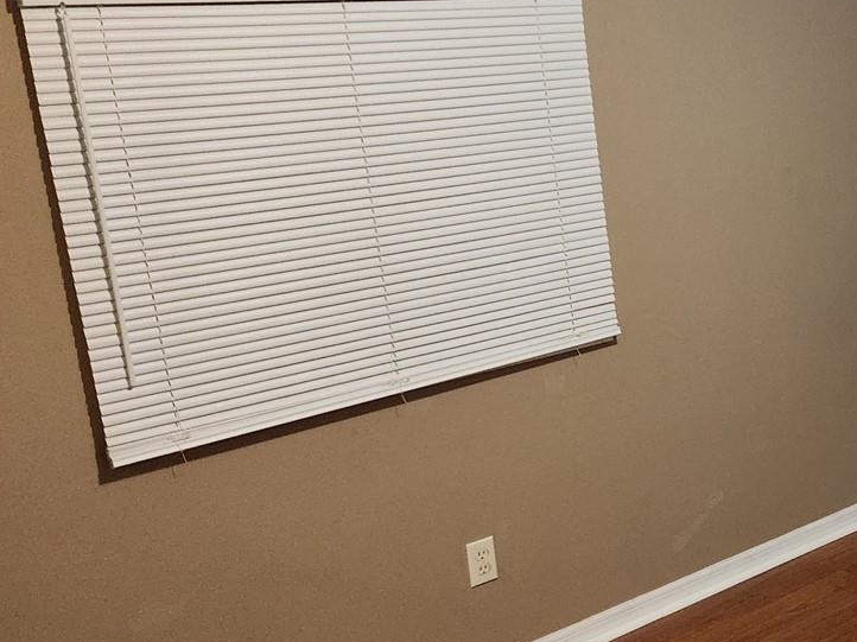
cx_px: 902
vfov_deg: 28.5
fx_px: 1262
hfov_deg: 33.5
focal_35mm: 51
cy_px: 297
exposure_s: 1/120
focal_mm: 5.4
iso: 800
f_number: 1.8
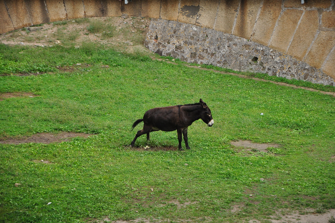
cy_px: 112
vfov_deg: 8.7
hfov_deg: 13.1
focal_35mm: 158
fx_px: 1464
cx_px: 168
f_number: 5.6
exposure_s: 1/320
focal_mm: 105
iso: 400
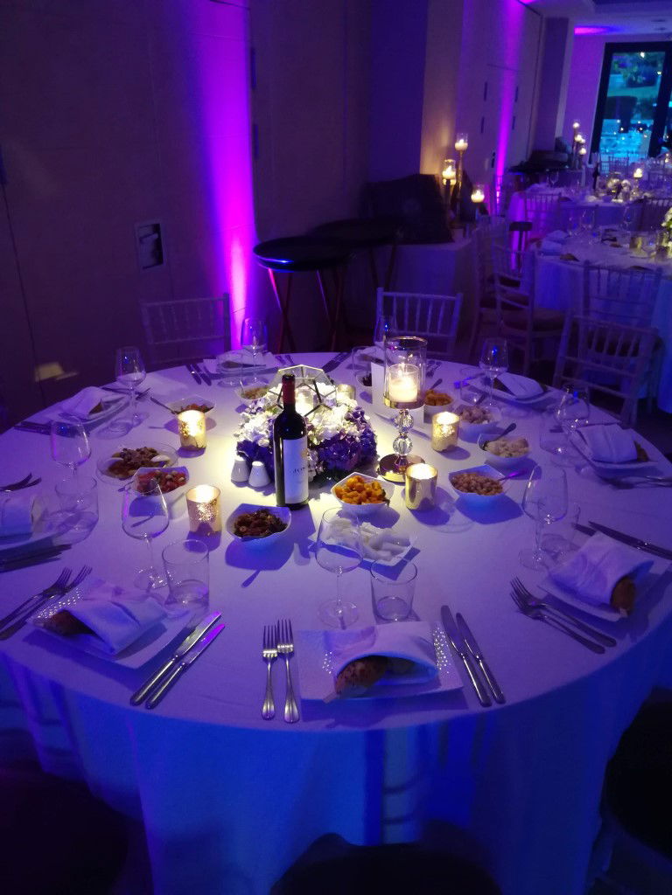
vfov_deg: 67.3
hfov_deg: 53.1
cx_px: 336
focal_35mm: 26
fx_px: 673
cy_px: 448
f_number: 2.2
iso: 640
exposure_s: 1/20
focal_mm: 3.83
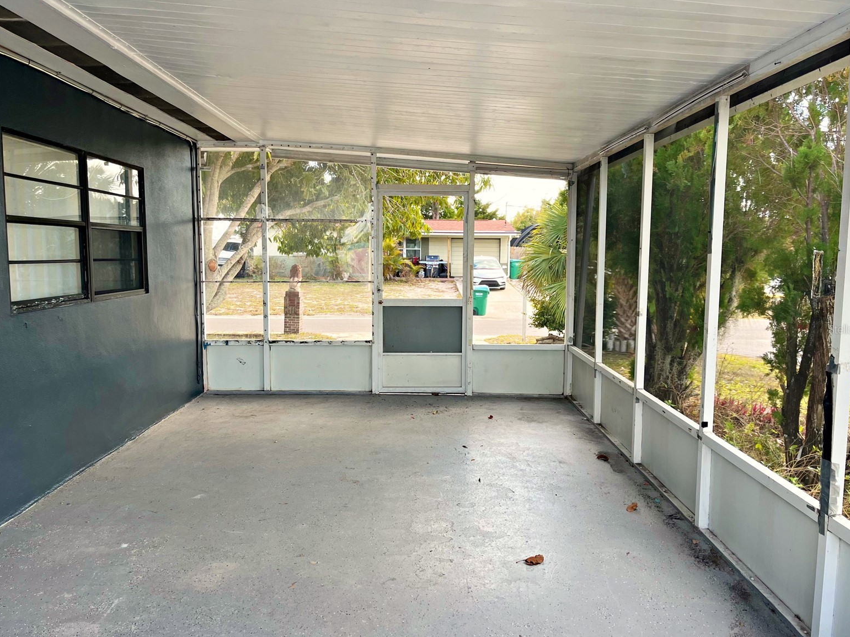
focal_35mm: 27
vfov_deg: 51.4
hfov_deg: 65.3
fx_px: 663
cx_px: 439
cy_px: 329
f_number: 1.6
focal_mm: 5.1
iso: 40
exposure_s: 1/192
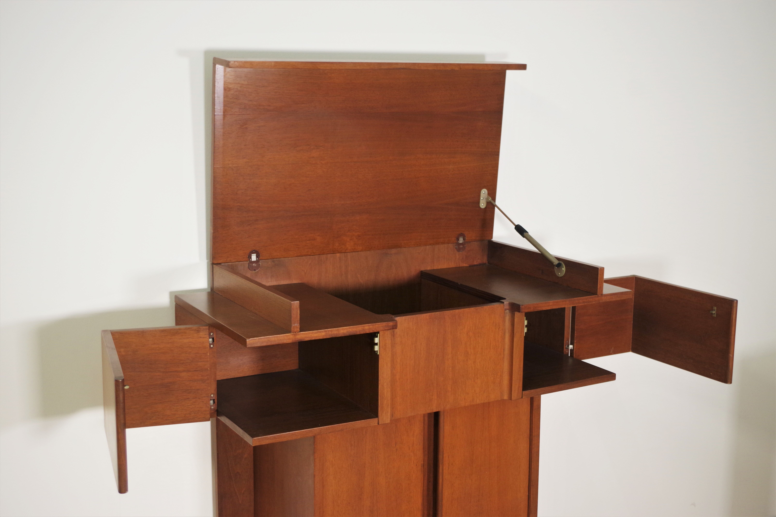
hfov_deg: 42.7
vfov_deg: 29.2
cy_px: 258
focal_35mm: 46
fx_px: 991
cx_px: 388
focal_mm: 30.63
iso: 800
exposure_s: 1/60
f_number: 4
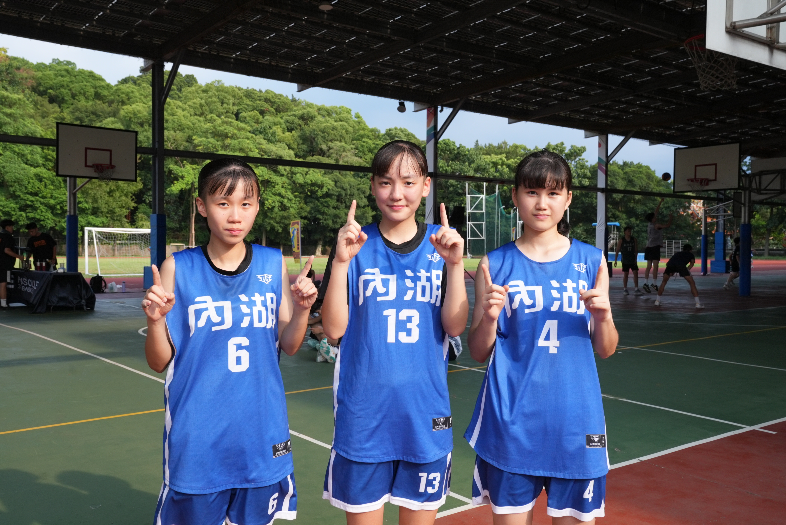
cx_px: 393
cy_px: 262
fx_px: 765
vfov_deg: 37.9
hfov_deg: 54.4
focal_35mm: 35
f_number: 9
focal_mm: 35
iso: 800
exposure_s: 1/400
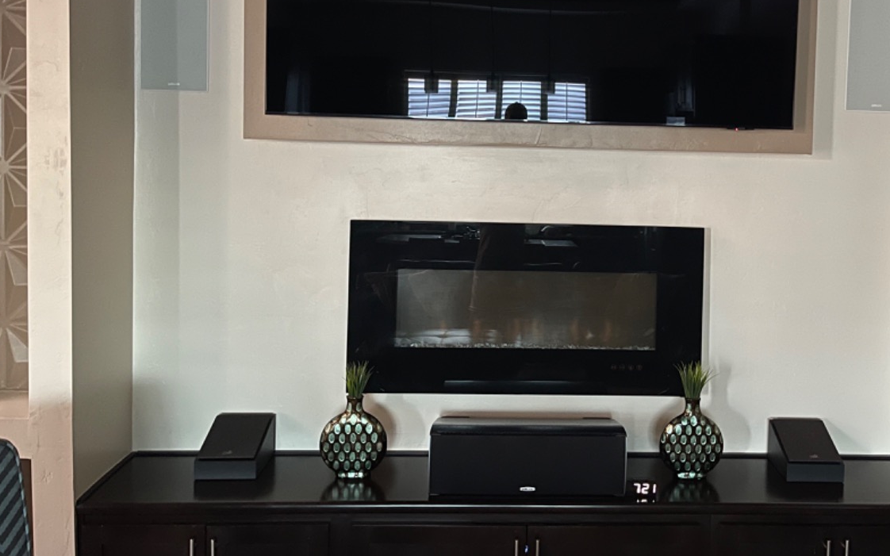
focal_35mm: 34
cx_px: 549
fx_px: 825
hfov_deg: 56.1
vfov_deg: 36.8
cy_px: 177
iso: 640
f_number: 1.6
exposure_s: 1/13
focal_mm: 5.1
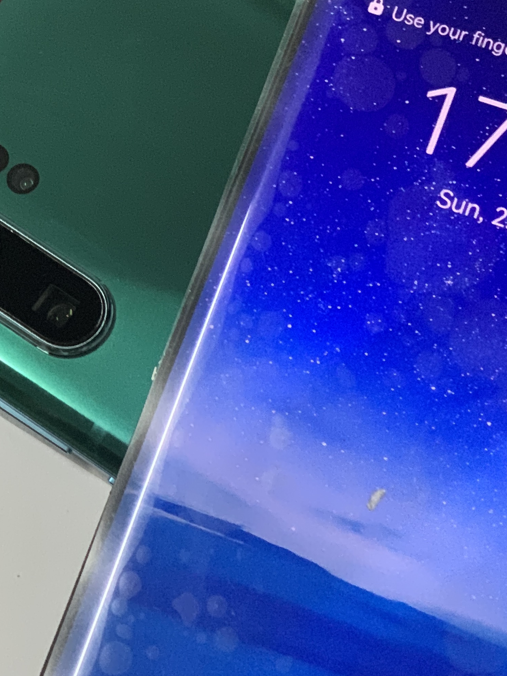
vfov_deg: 18.5
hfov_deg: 13.9
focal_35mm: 106
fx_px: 2070
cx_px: 432
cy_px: 463
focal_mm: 6
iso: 500
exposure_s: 1/33
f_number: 2.4
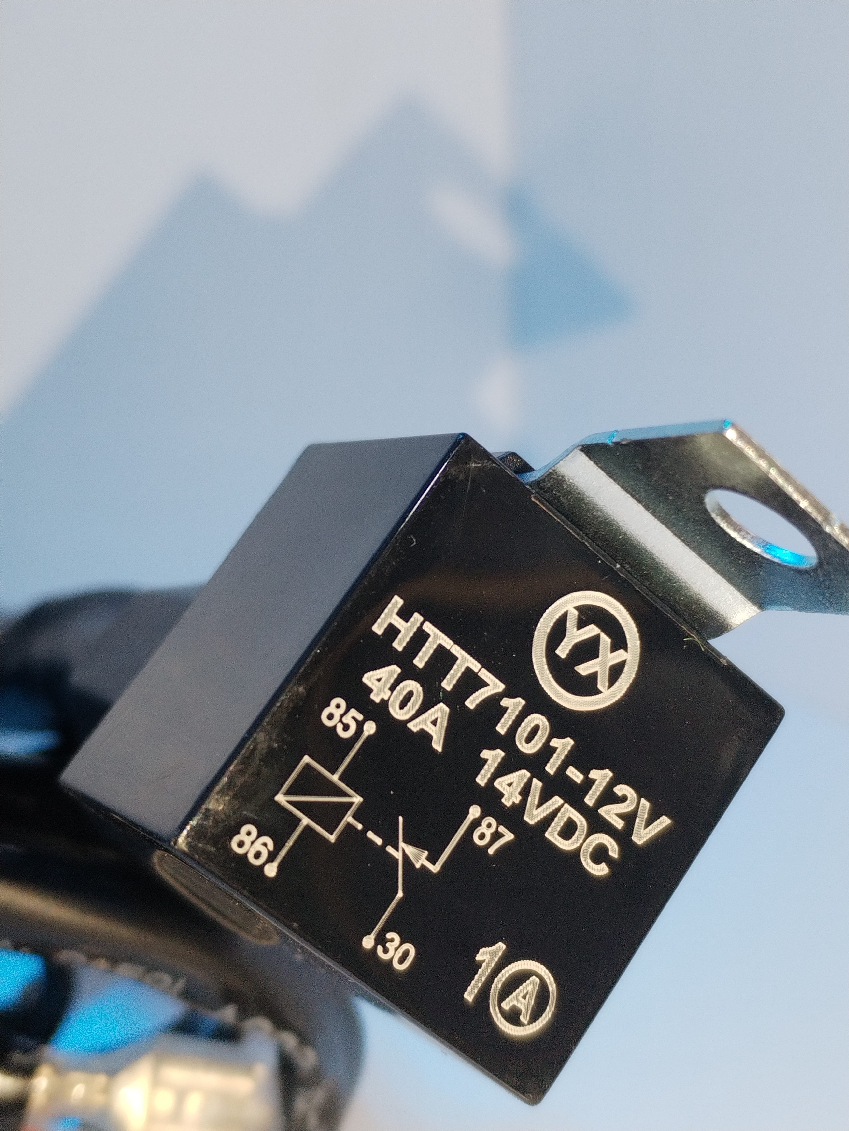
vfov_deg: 37.5
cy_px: 566
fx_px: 1668
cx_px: 424
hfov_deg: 28.6
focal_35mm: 51
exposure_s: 1/60
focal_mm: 4.75
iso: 383
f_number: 1.8
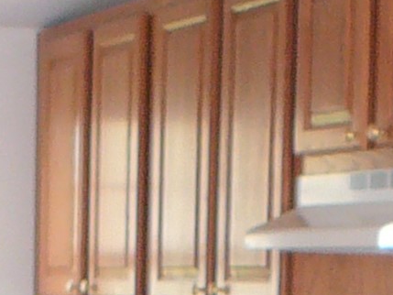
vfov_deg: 6.7
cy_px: 733
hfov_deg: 9.4
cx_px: 7
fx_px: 2373
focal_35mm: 209
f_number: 2.8
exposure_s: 1/30
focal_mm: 5.2
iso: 100
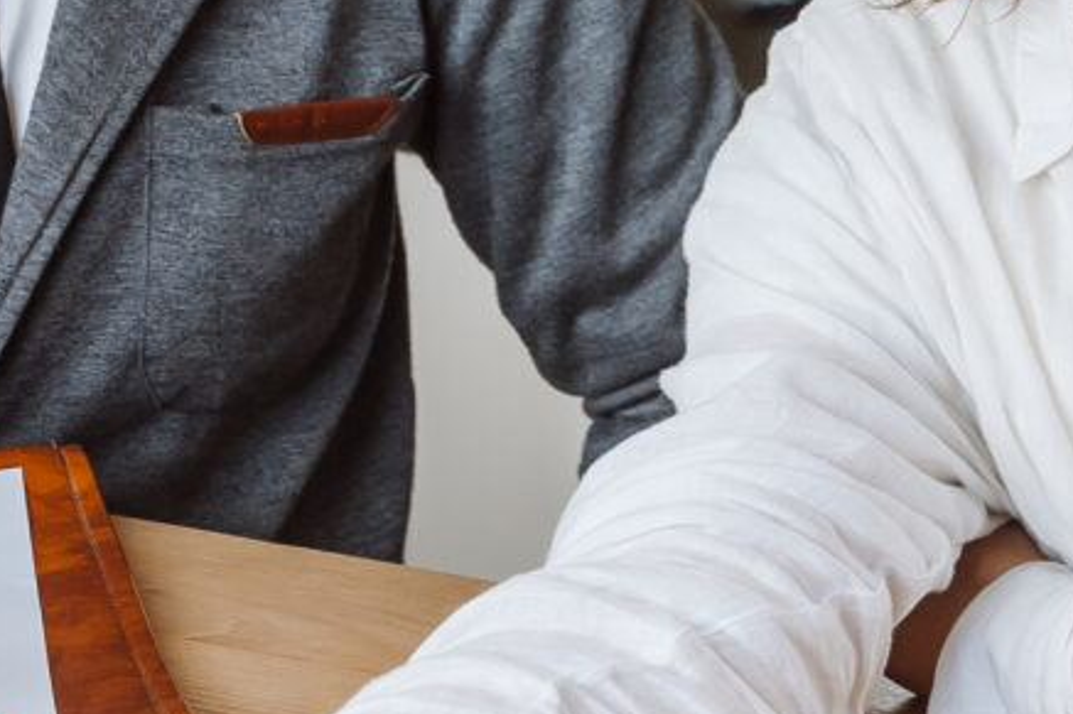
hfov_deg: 9.5
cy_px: -237
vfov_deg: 6.4
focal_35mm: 211
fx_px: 6286
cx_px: -602
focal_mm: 36
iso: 320
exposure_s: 1/100
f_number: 4
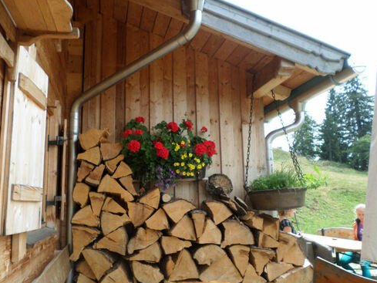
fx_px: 327
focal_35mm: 30
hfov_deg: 59.7
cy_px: 143
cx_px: 163
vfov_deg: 46.8
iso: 80
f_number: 2.5
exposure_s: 1/350
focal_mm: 4.5
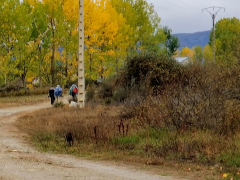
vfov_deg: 10.9
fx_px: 936
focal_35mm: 135
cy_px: 144
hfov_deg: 14.4
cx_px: -8
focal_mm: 6
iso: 25
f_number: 2.4
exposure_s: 1/84
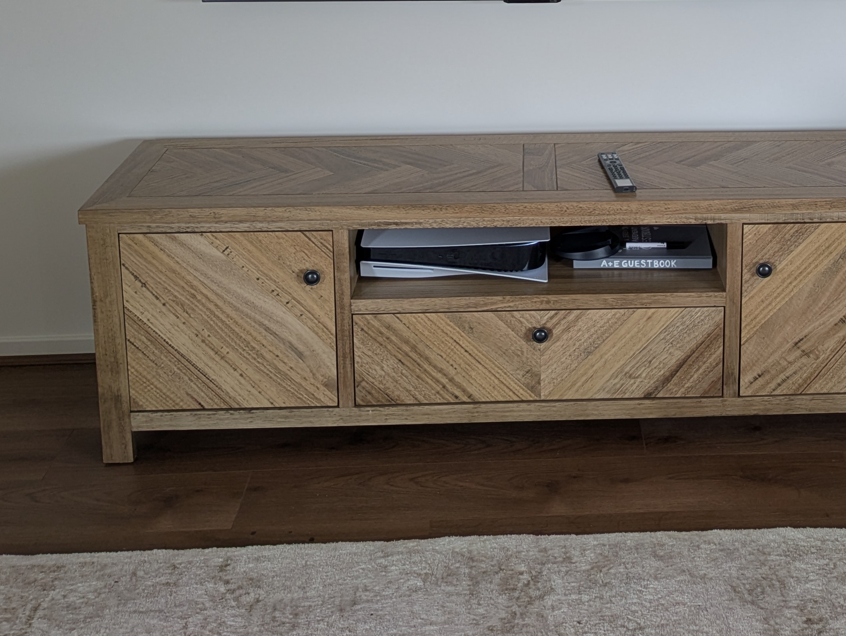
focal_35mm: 53
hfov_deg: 35.4
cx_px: 625
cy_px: -7
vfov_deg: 26.1
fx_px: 1296
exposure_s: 1/50
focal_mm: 5.43
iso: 46
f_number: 1.89
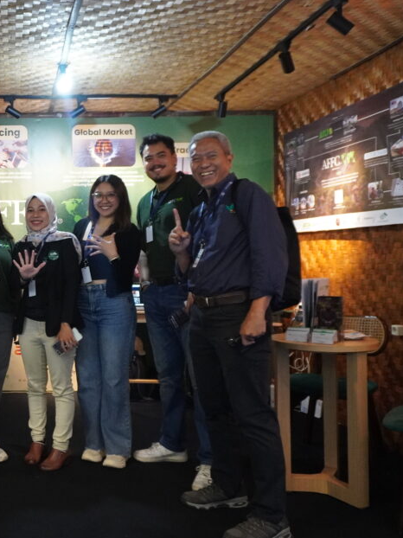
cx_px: -10
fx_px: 590
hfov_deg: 34.0
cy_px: 258
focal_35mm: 38
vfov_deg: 49.0
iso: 3200
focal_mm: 16
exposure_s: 1/125
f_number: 4
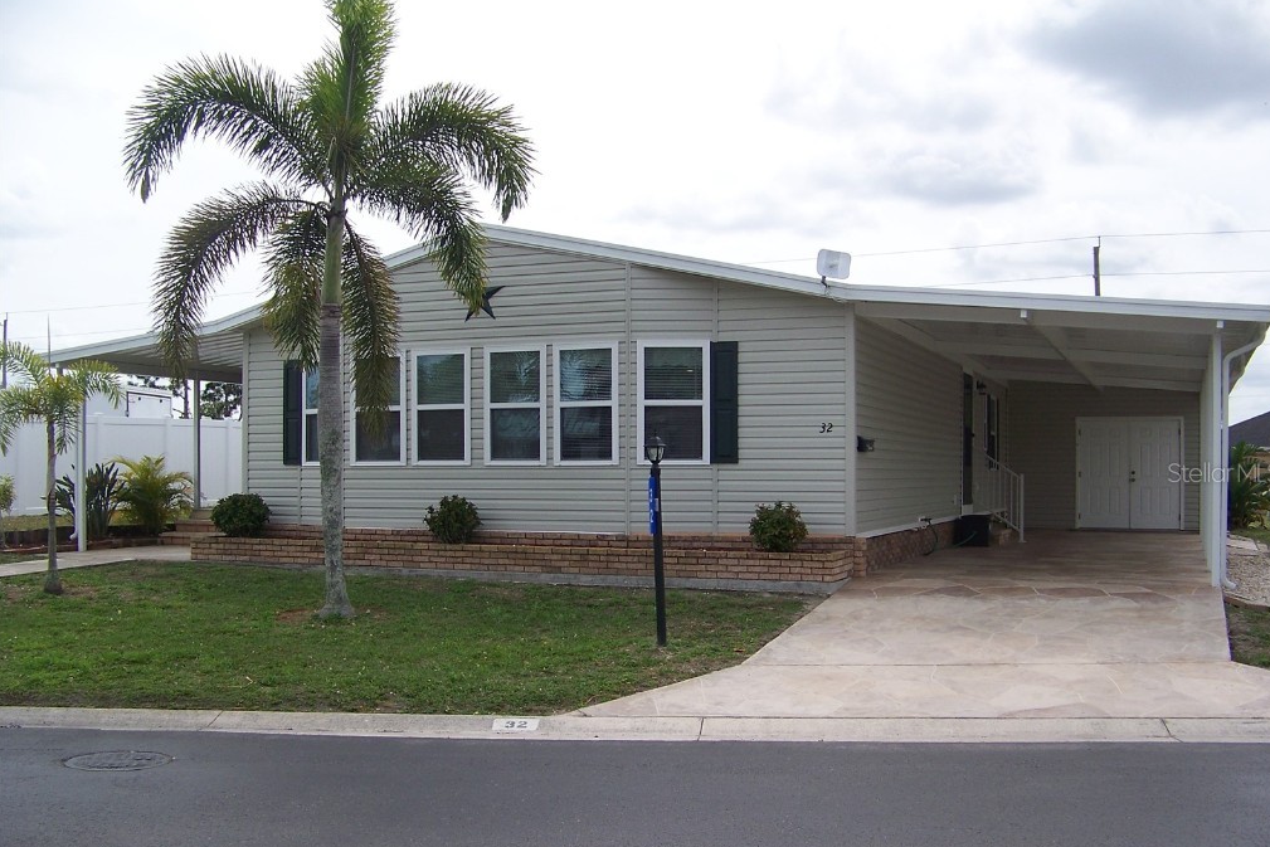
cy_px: 472
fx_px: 1341
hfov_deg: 50.7
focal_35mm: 38
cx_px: 642
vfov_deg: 35.0
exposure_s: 1/1000
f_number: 2.8
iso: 64
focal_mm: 5.85
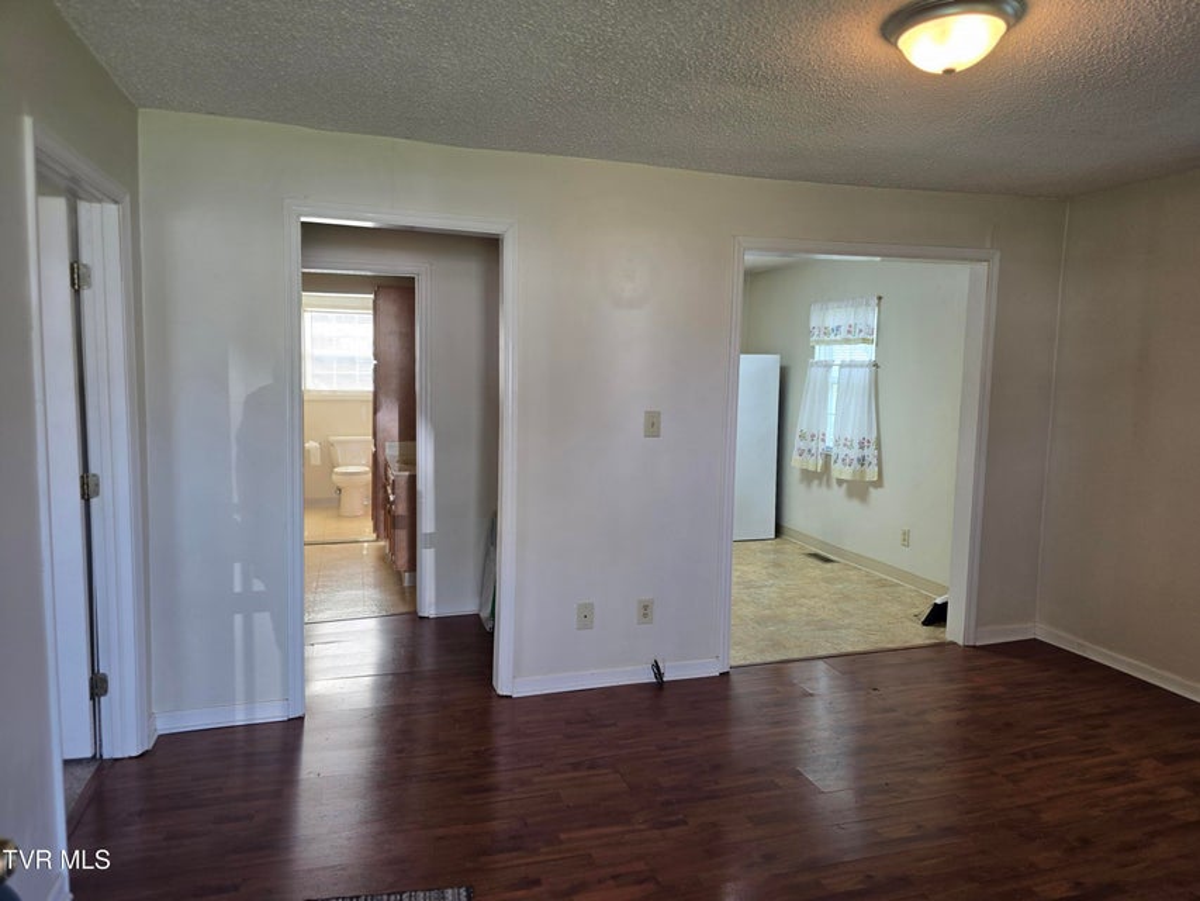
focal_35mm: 23
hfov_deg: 73.9
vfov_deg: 58.9
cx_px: 600
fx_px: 797
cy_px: 450
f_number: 1.7
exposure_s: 1/120
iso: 80
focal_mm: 6.3
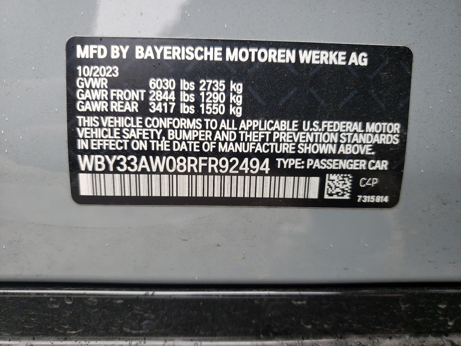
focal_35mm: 26
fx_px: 346
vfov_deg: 53.1
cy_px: 173
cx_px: 230
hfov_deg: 67.3
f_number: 1.5
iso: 50
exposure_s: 1/270
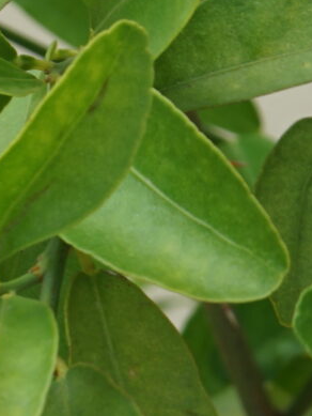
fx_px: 3267
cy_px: -445
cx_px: 419
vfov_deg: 7.0
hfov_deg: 5.4
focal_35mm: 272
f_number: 11
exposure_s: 1/80
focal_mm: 43
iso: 100
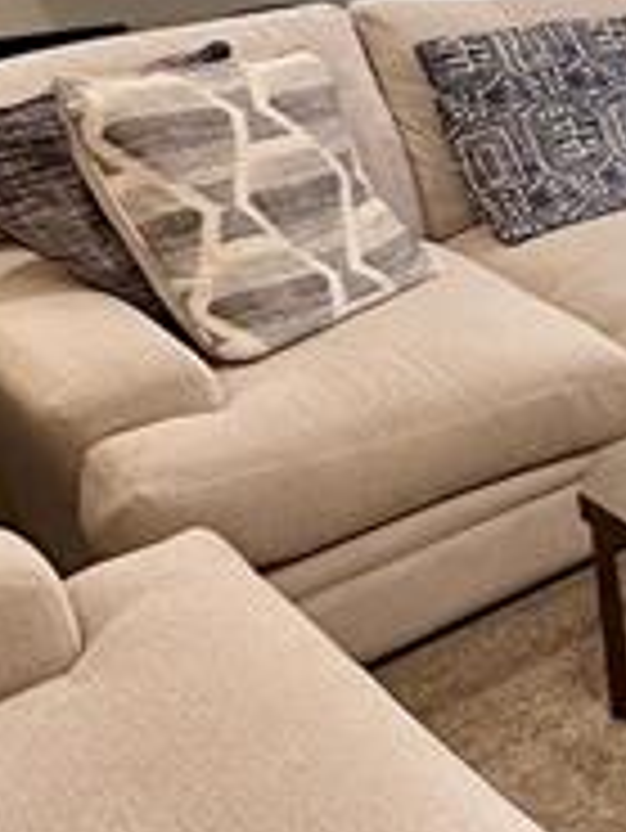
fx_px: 1397
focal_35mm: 58
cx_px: 1112
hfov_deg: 19.3
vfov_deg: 33.0
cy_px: 292
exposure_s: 1/120
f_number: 2.2
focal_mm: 2.22
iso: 250
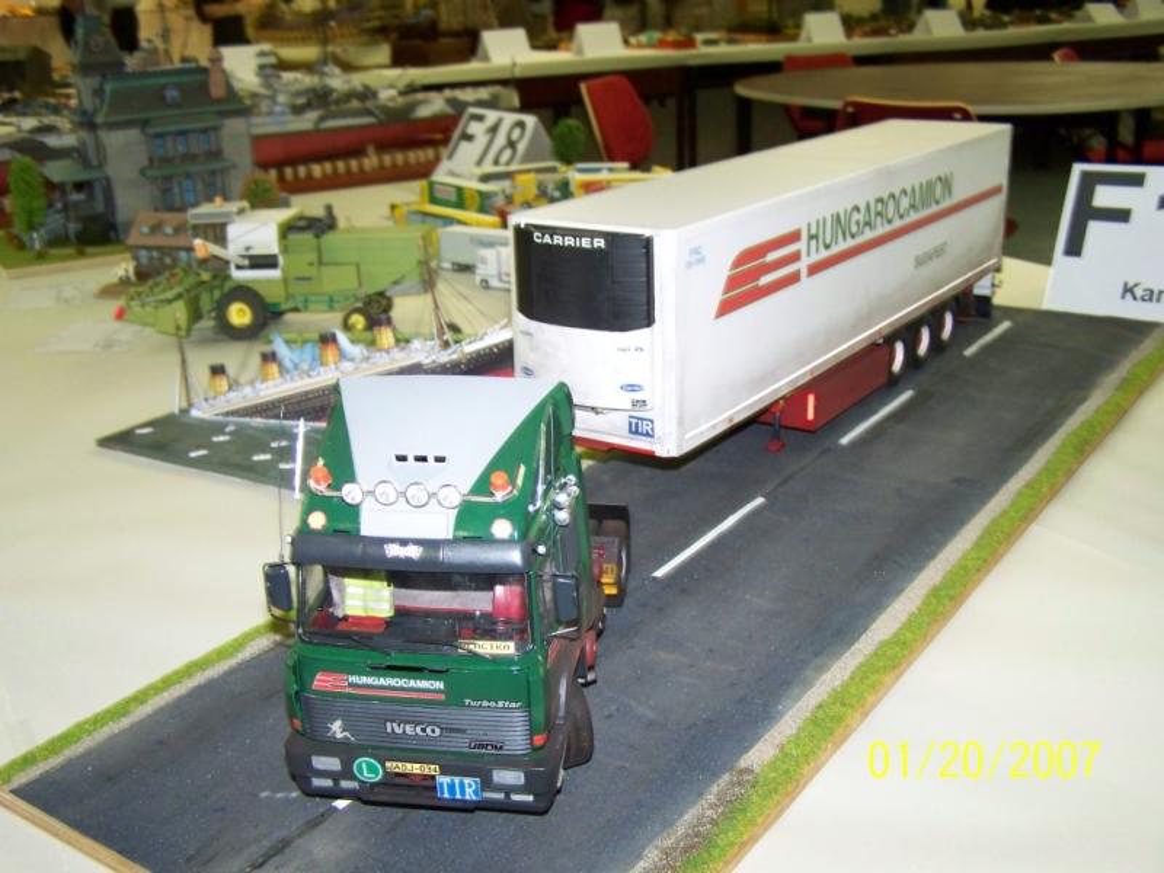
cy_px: 436
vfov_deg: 37.7
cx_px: 582
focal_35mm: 38
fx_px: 1278
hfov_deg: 49.0
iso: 200
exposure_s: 1/30
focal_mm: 6.3
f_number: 2.8
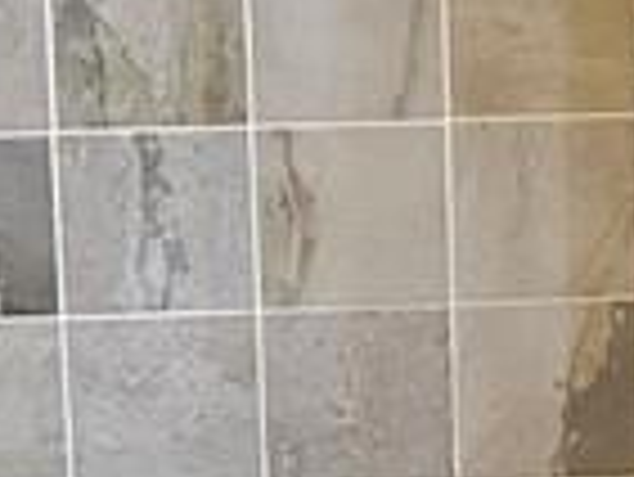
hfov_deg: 9.6
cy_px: -338
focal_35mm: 189
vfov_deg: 7.7
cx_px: 1344
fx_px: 3465
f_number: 1.5
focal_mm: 5.7
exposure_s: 1/60
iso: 320
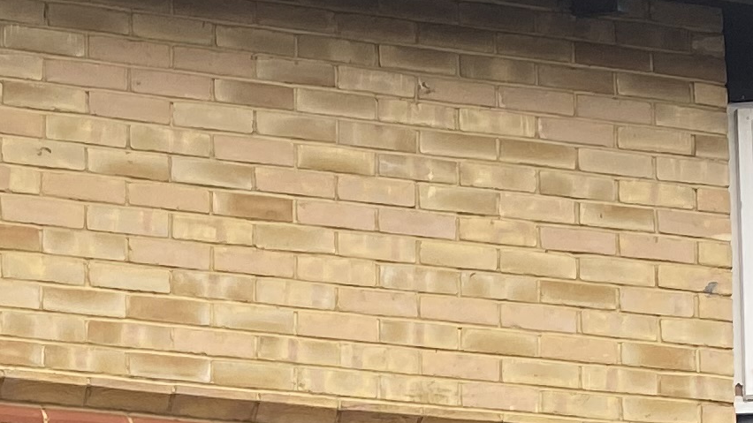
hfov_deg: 15.9
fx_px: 2675
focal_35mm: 134
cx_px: 124
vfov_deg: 8.4
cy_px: 971
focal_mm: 4.25
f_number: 1.8
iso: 64
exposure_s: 1/121
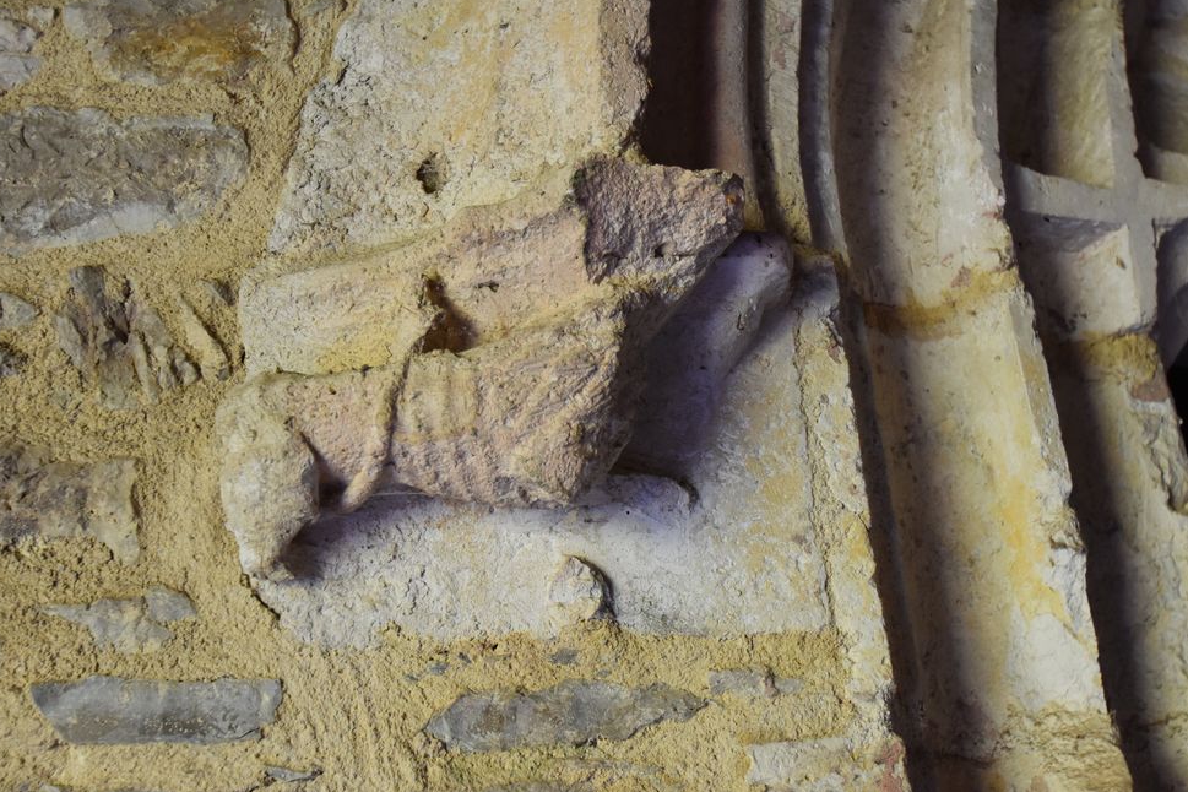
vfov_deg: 34.2
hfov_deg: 49.5
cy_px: 383
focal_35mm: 39
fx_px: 1287
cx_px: 565
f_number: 4.5
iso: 1000
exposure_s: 1/60
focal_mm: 24
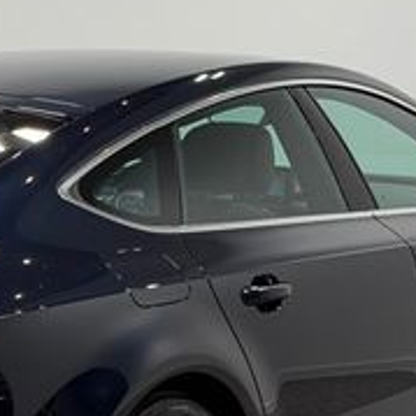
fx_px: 2067
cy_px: 307
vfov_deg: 11.5
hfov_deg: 11.4
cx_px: 2
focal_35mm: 152
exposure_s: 1/188
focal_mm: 6.76
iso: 50
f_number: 1.78
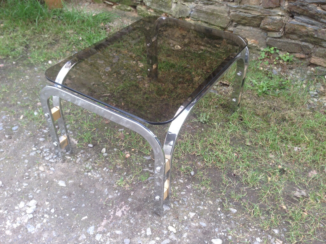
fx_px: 311
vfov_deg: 42.9
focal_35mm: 33
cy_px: 122
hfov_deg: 55.4
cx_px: 163
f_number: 2.4
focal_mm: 4.12
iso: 50
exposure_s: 1/120
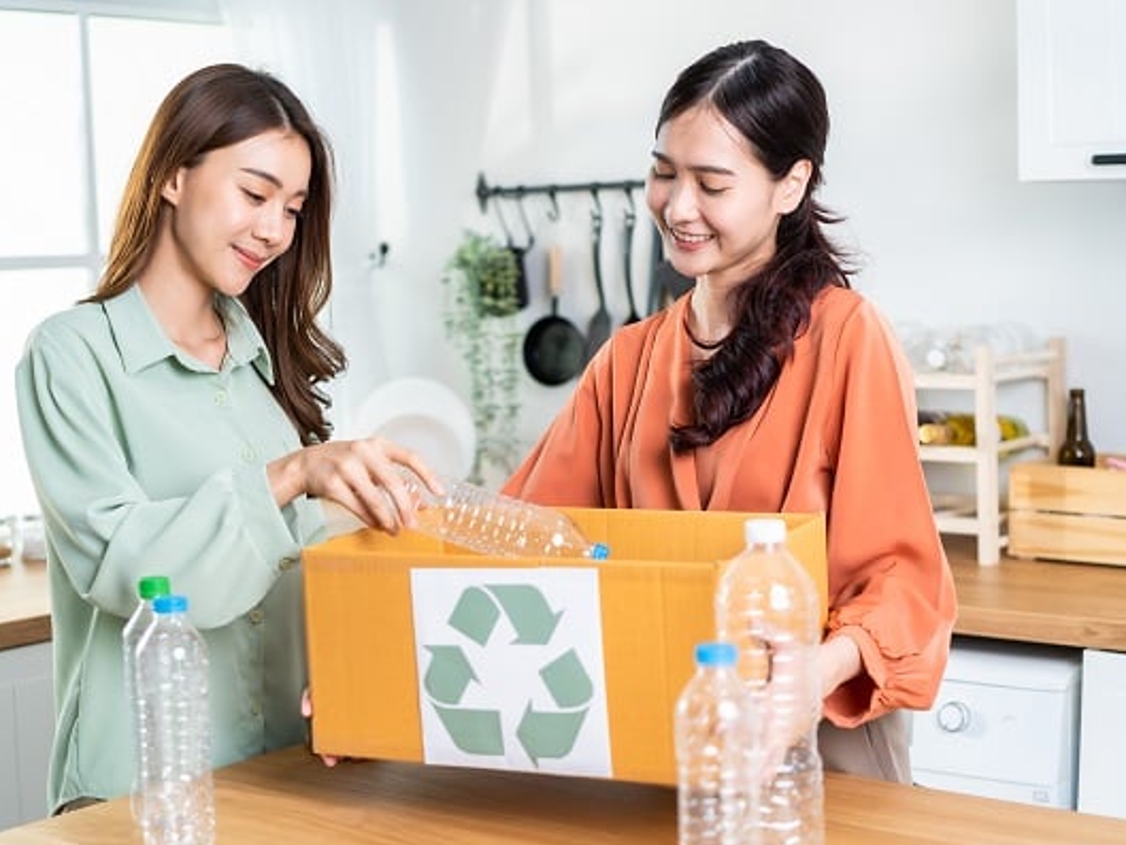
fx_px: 1952
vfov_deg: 24.4
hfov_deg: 32.1
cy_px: 424
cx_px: 496
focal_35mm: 60
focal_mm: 55
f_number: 2.8
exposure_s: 1/200
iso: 640
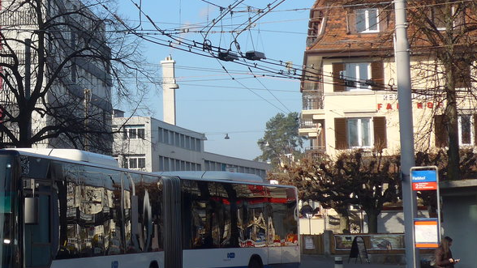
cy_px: 84
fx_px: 1379
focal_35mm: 109
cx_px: 27
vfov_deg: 11.1
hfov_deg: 19.2
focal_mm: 10.1
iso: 80
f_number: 3.2
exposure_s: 1/800
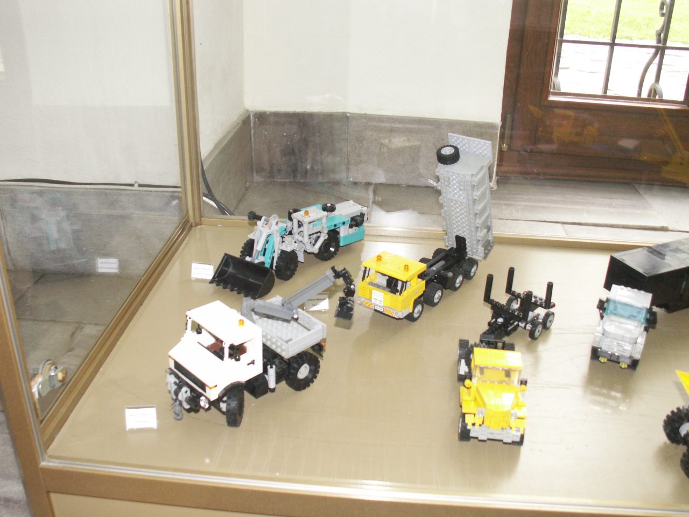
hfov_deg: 52.6
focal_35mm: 35
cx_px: 344
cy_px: 258
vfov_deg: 40.7
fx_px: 697
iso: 160
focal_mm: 5.86
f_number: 2.8
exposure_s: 1/60
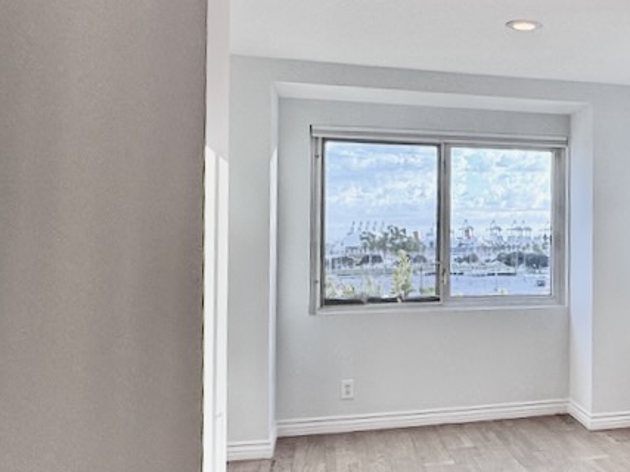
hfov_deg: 39.4
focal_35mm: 42
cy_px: 270
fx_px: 764
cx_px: 633
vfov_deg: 34.3
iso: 100
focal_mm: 2.22
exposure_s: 1/120
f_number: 2.2
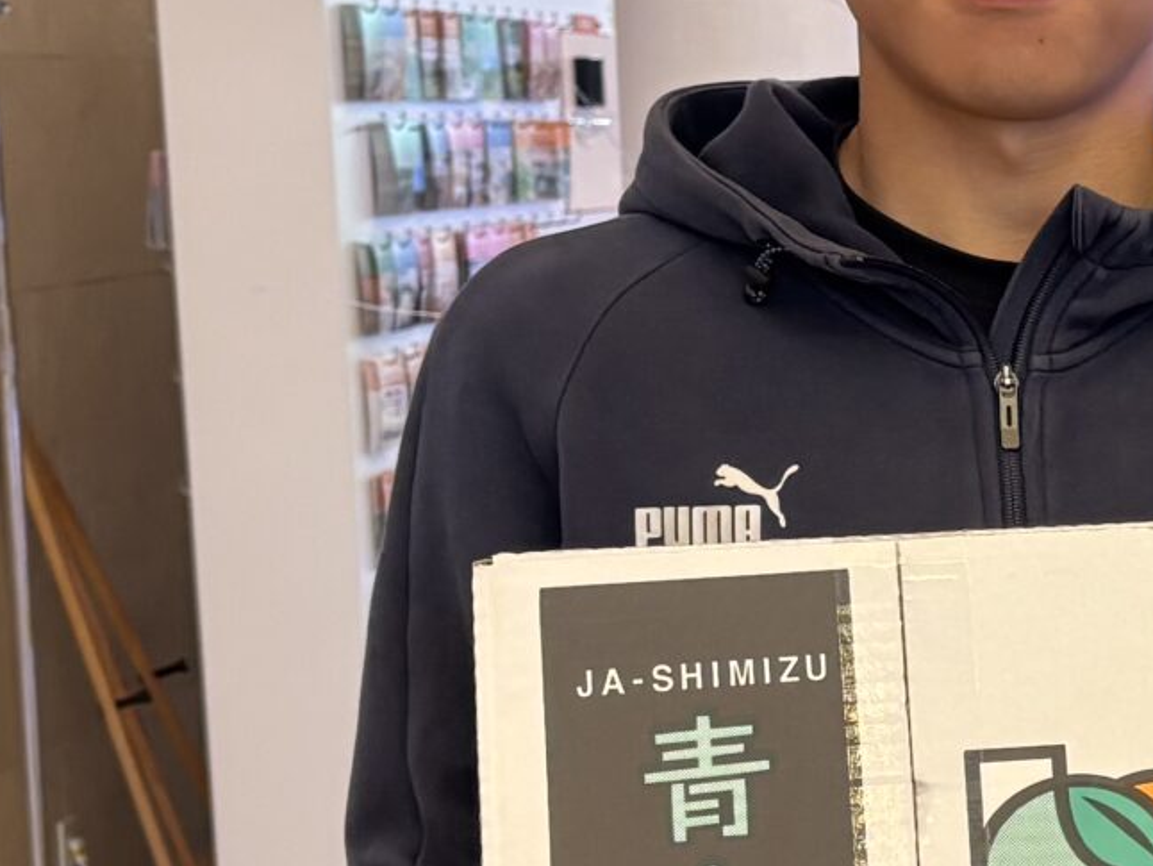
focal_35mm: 103
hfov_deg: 17.7
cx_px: 1569
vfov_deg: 14.3
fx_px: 3432
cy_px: 611
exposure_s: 1/60
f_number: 1.6
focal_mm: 5.96
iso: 125
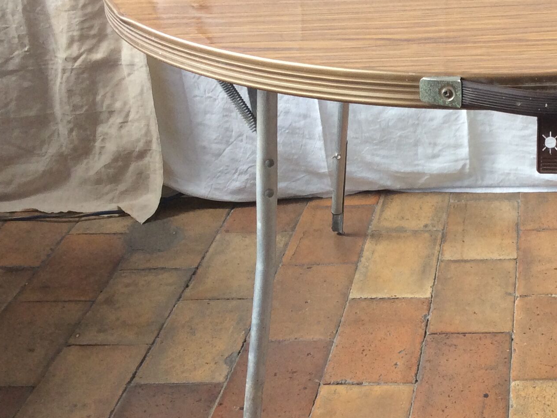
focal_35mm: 65
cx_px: 529
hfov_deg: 28.4
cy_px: 234
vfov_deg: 22.6
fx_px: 1046
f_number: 2.4
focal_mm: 3.3
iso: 40
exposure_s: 1/100
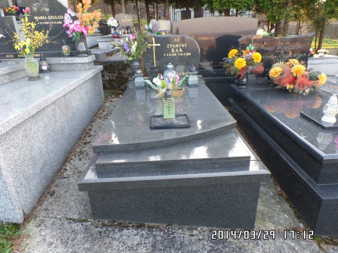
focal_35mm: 23
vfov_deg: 58.9
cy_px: 126
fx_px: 225
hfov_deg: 73.9
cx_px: 169
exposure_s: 1/30
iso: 100
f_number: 3.5
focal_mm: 4.1
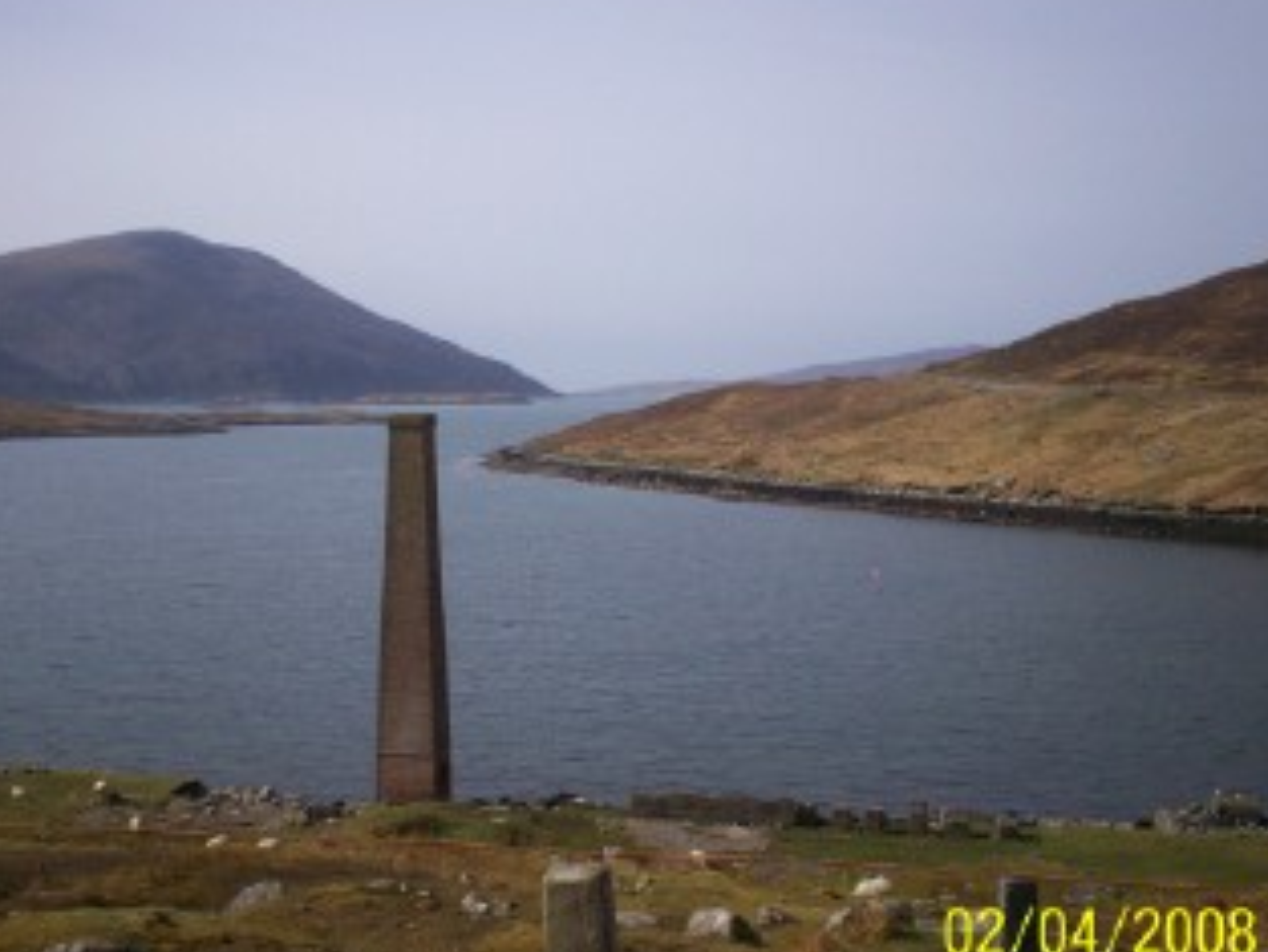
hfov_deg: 41.1
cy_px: 486
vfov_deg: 31.5
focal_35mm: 46
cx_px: 527
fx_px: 1686
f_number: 4.5
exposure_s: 1/1003
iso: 100
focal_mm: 6
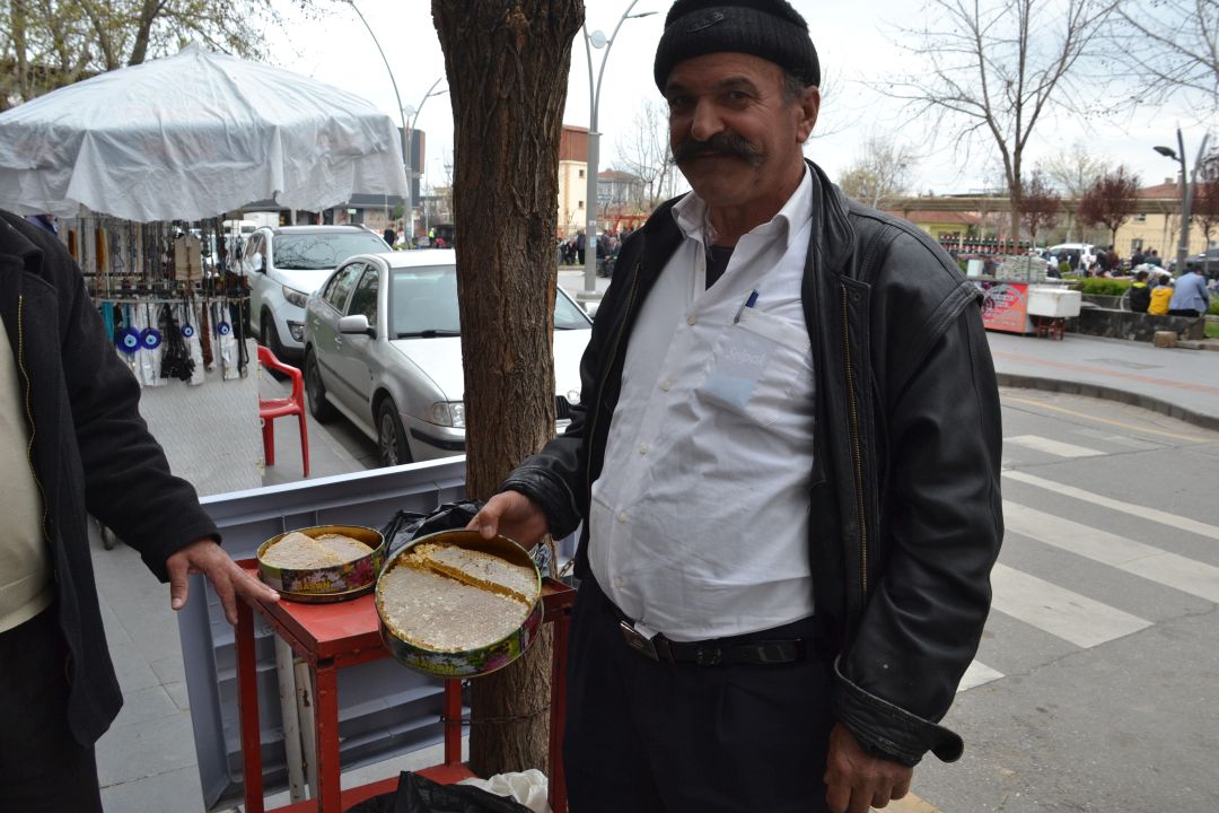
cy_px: 406
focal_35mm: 27
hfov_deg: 67.4
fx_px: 914
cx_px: 610
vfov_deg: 47.9
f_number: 5.6
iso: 180
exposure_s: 1/125
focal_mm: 18
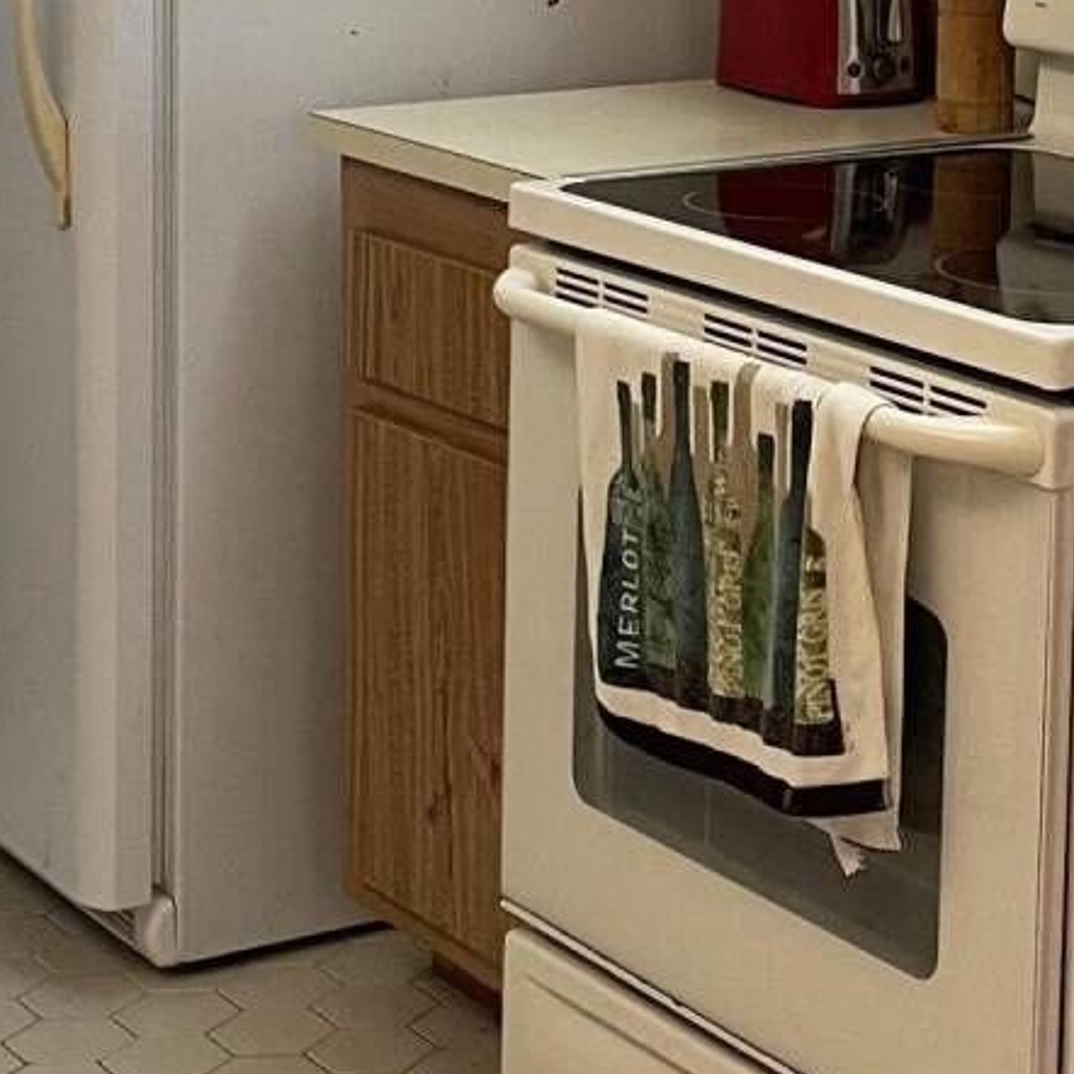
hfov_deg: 16.5
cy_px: 36
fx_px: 3651
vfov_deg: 16.4
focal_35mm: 104
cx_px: 972
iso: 80
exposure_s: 1/60
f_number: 1.6
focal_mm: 4.2
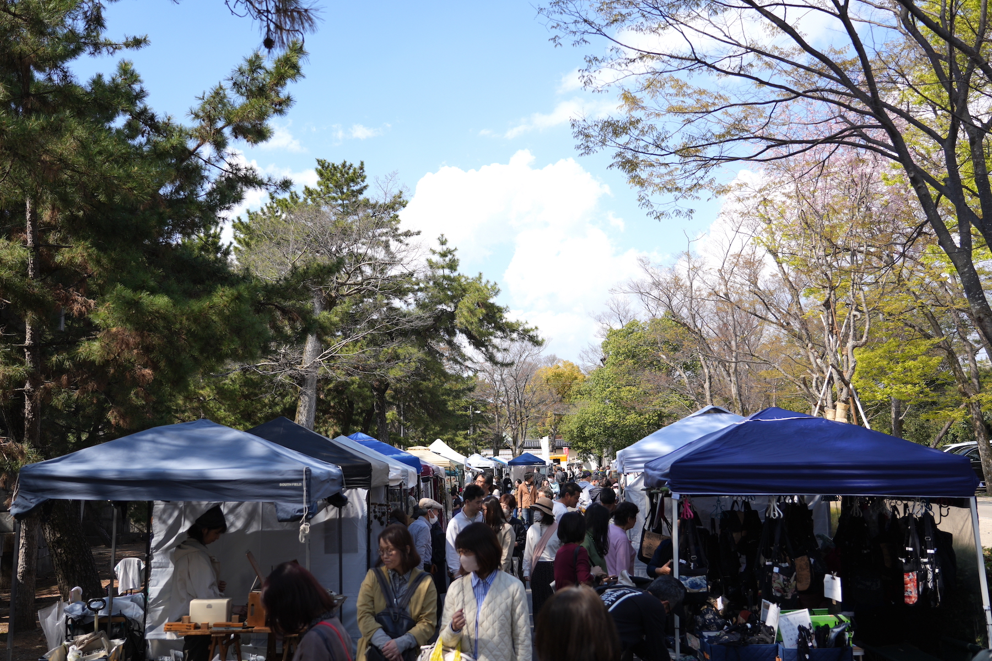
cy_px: 330
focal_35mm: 34
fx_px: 937
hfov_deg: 55.8
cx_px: 496
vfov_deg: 38.9
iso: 100
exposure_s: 1/640
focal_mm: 34
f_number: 4
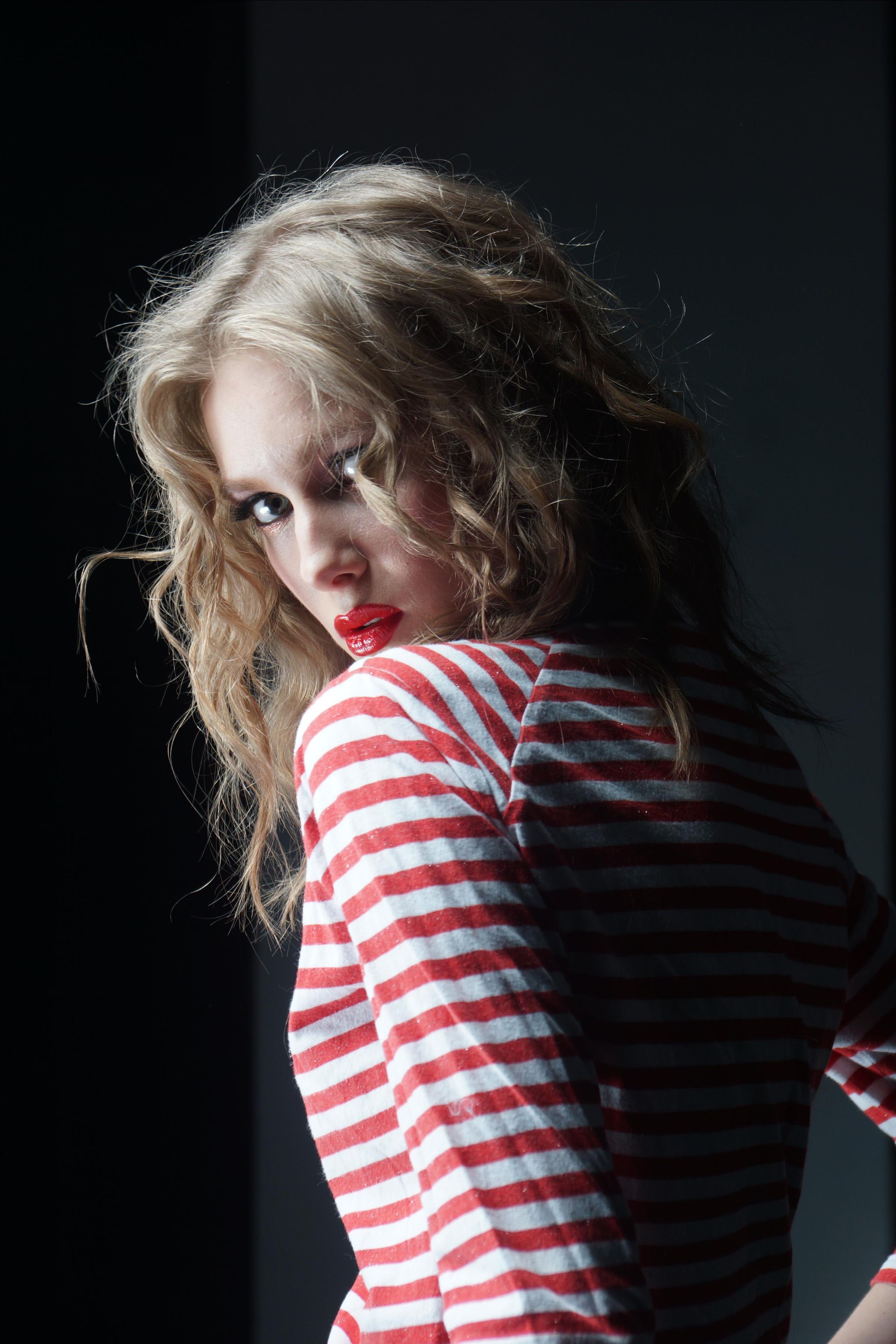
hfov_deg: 10.2
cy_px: 672
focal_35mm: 135
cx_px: 448
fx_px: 5040
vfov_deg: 15.2
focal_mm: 90
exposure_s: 1/125
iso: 100
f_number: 5.6
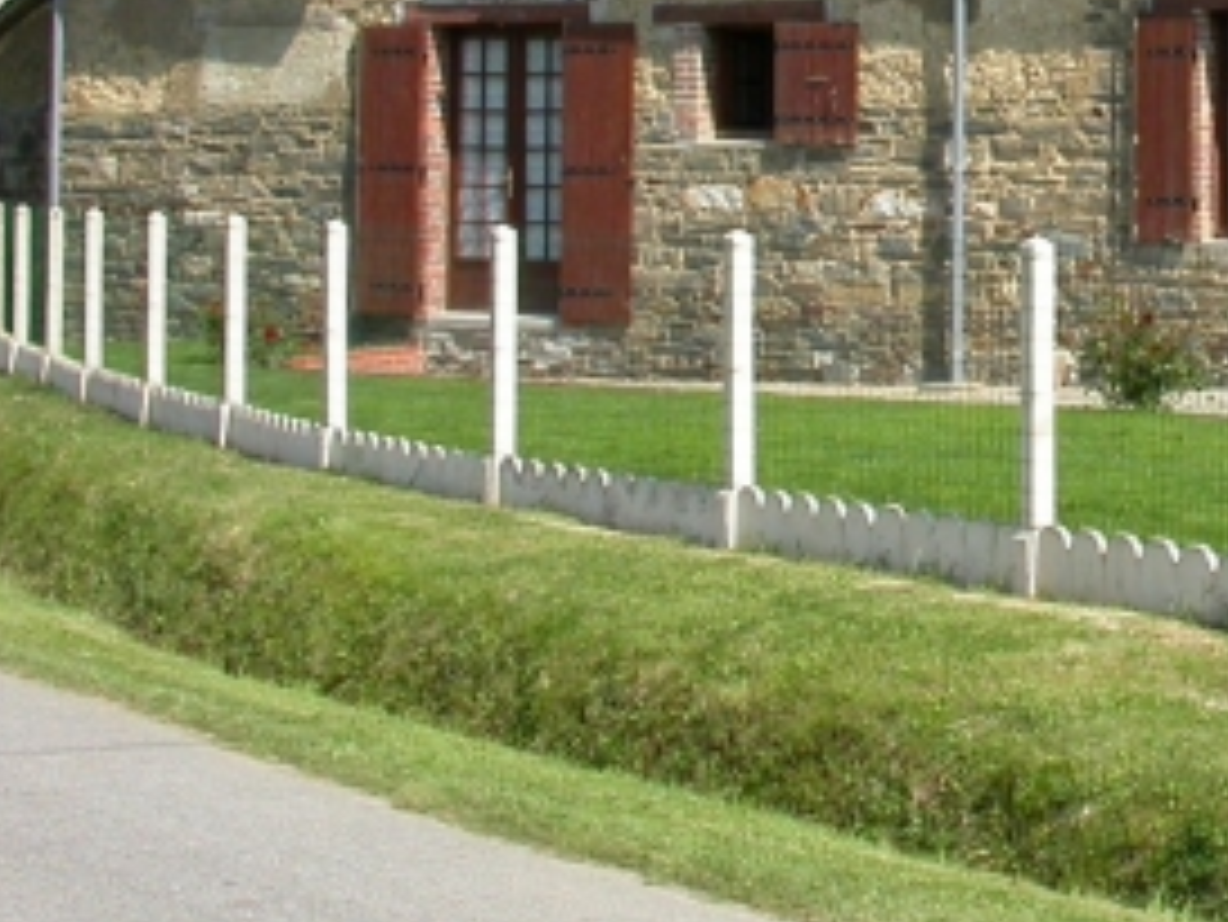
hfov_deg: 19.9
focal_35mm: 95
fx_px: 3372
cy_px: 0
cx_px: 1304
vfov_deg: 15.3
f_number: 6.7
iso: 100
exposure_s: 1/308
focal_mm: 7.85
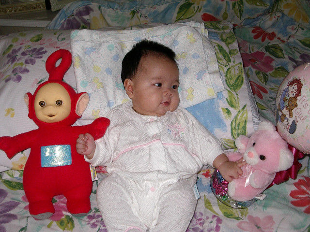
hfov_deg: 36.8
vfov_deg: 28.0
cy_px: 116
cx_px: 155
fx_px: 466
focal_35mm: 52
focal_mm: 7.8
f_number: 3
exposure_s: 1/60
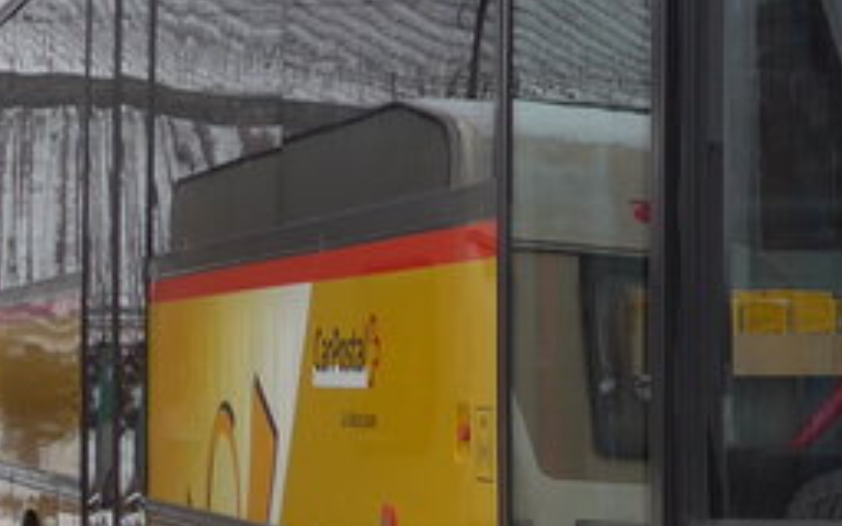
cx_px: 1082
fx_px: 3304
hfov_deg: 14.0
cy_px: 263
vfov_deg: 9.1
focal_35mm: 144
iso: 80
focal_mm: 6
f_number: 2.2
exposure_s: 1/125
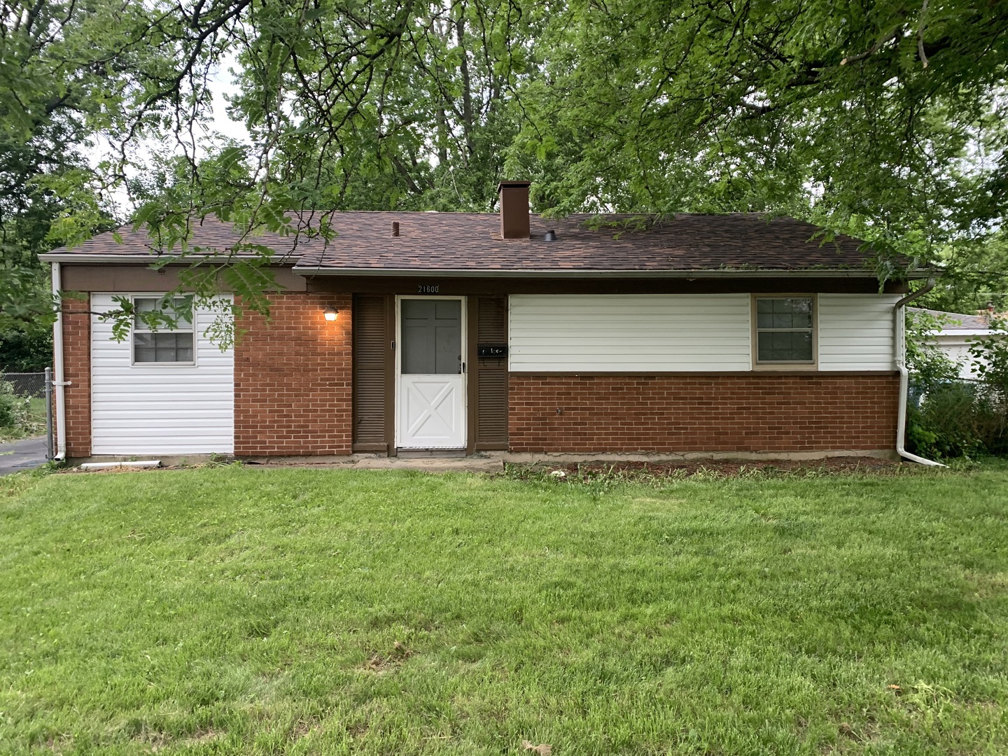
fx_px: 757
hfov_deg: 67.3
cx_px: 504
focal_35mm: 26
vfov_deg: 53.1
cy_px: 378
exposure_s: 1/60
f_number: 1.8
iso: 200
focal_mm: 4.25
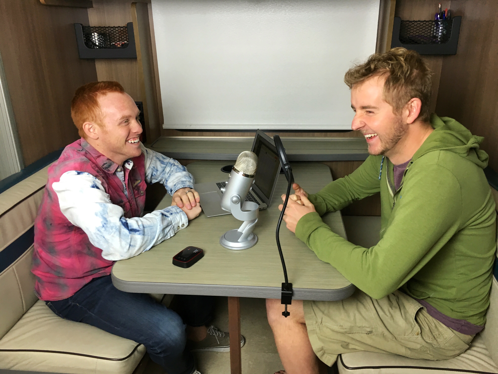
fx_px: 417
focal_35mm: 29
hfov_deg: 61.7
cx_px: 249
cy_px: 187
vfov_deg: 48.2
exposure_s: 1/30
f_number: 2.2
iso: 80
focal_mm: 4.15
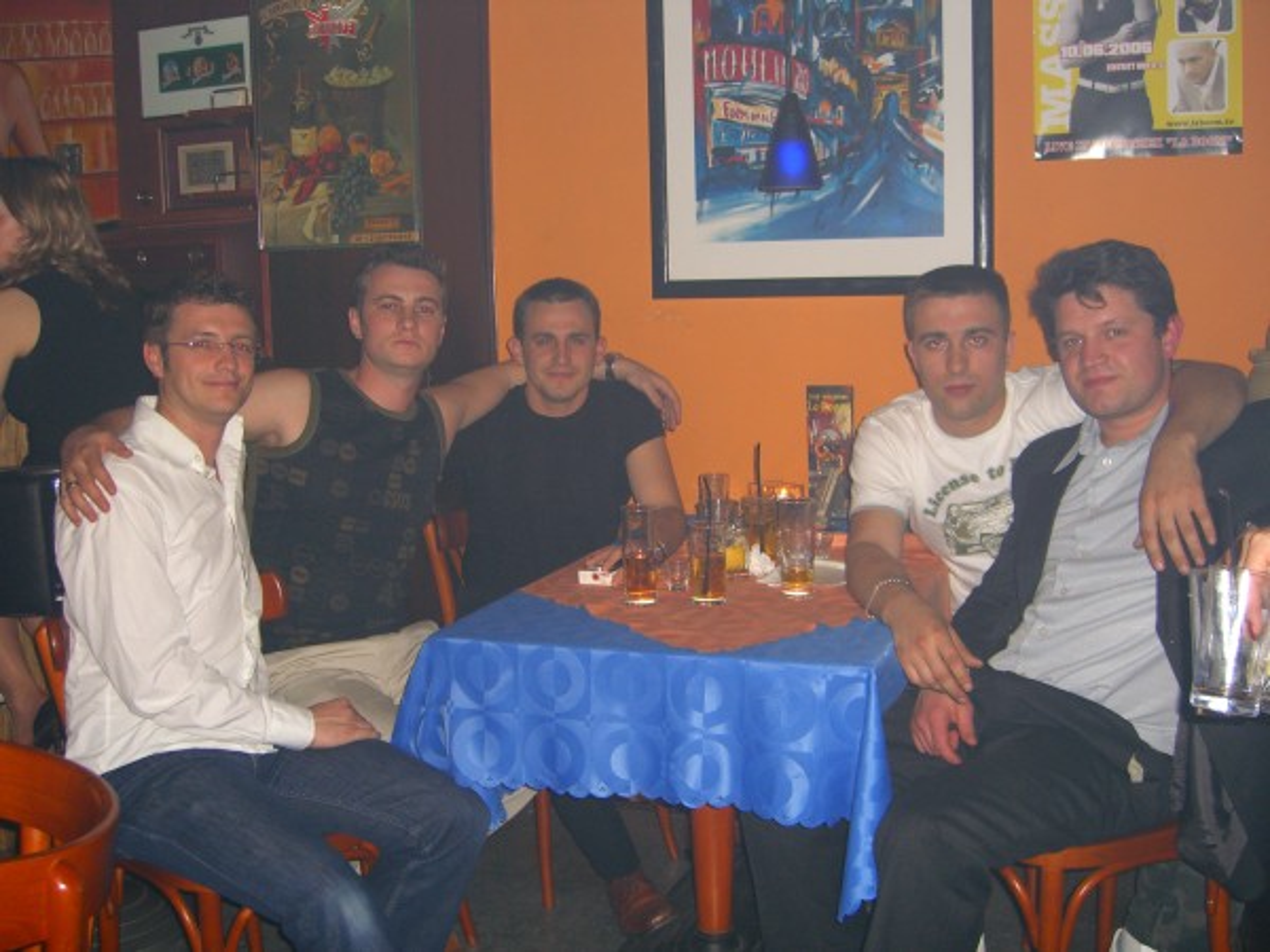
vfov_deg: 37.7
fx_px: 1394
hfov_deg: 49.0
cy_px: 476
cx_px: 635
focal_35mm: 38
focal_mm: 7.9
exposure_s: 1/60
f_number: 2.8
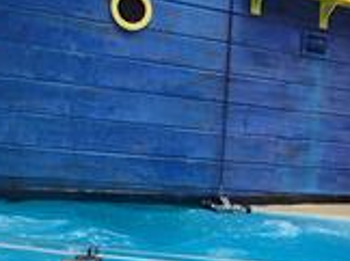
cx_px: 426
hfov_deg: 22.9
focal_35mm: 78
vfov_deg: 18.8
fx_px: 787
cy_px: 175
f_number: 3.2
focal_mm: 5.1
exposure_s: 1/1250
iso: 200
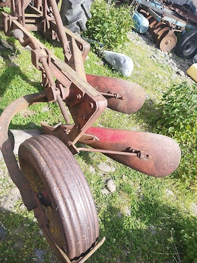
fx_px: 182
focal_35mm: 24
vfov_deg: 71.6
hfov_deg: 56.8
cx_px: 98
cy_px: 132
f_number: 1.89
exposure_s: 1/256
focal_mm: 5.89
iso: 50
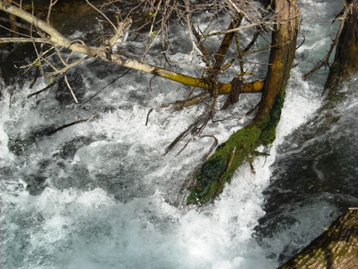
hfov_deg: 31.7
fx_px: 631
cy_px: 134
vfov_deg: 24.0
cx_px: 179
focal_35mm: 61
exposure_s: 1/478
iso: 64
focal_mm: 9.87
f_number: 3.5
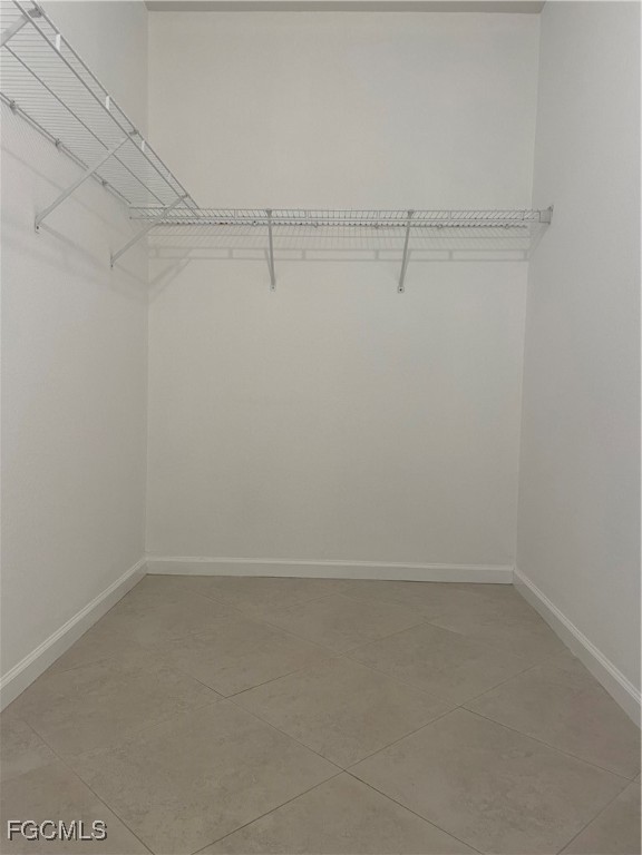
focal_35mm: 26
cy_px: 428
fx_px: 643
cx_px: 321
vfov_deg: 67.3
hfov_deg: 53.1
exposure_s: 1/60
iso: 80
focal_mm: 4.2
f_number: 1.6
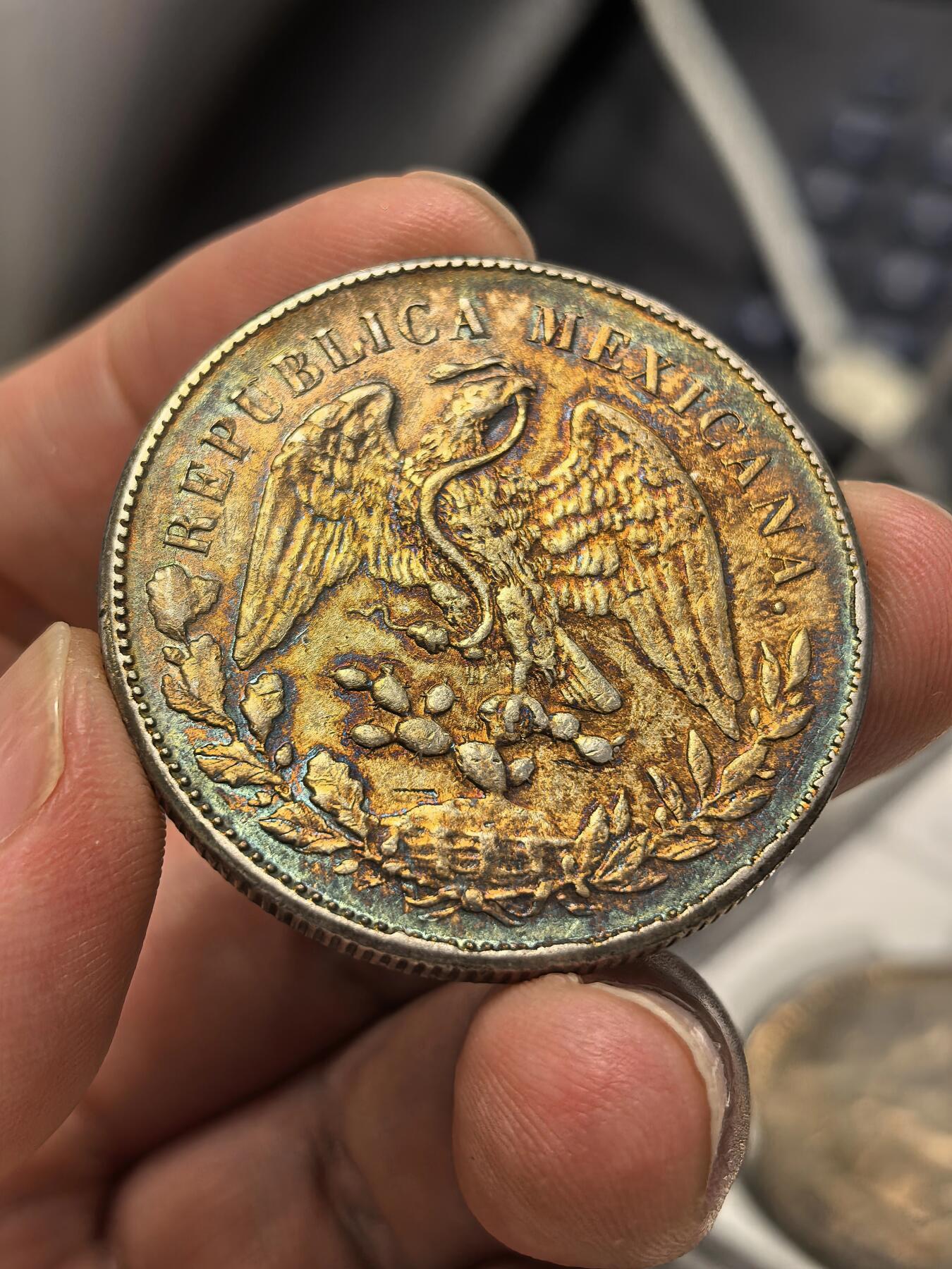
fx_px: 1980
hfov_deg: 27.0
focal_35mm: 54
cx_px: 476
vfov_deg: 35.5
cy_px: 634
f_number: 2
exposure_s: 1/100
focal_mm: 6.98
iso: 100
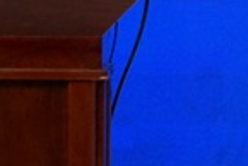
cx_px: 53
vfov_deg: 1.2
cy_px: -266
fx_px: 7827
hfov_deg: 1.8
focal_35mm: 1135
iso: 3200
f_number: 5.6
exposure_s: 1/250
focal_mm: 206
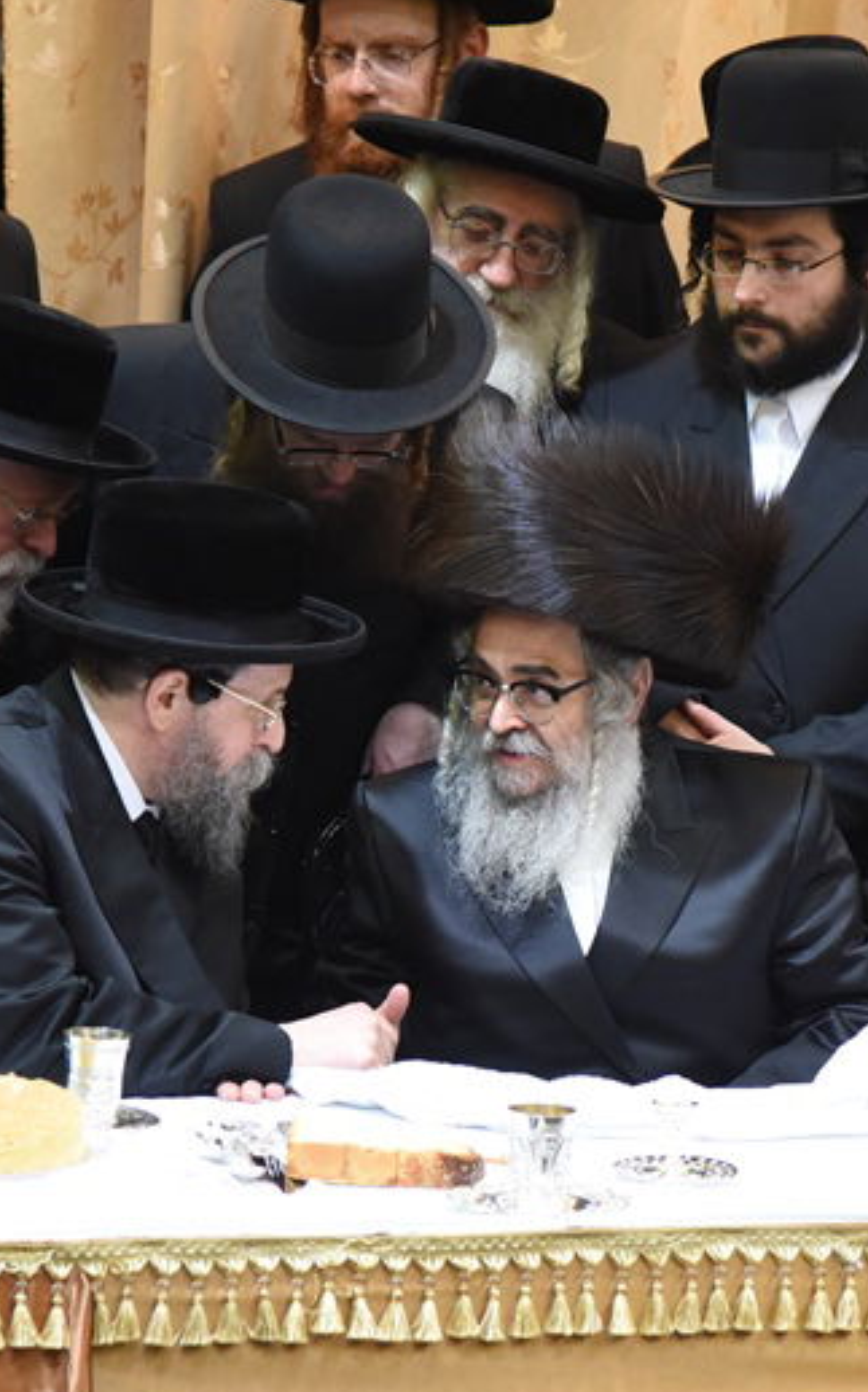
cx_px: 486
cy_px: 781
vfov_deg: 8.7
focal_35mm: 242
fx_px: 9175
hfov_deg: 5.4
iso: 3200
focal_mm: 120
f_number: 4.5
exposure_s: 1/125
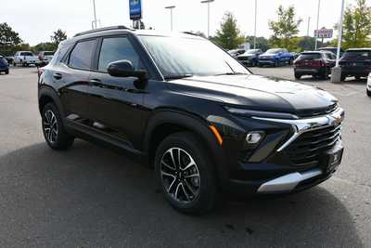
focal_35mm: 30
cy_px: 124
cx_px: 186
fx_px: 309
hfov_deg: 61.9
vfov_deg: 43.6
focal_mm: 20
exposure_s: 1/250
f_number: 8
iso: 180
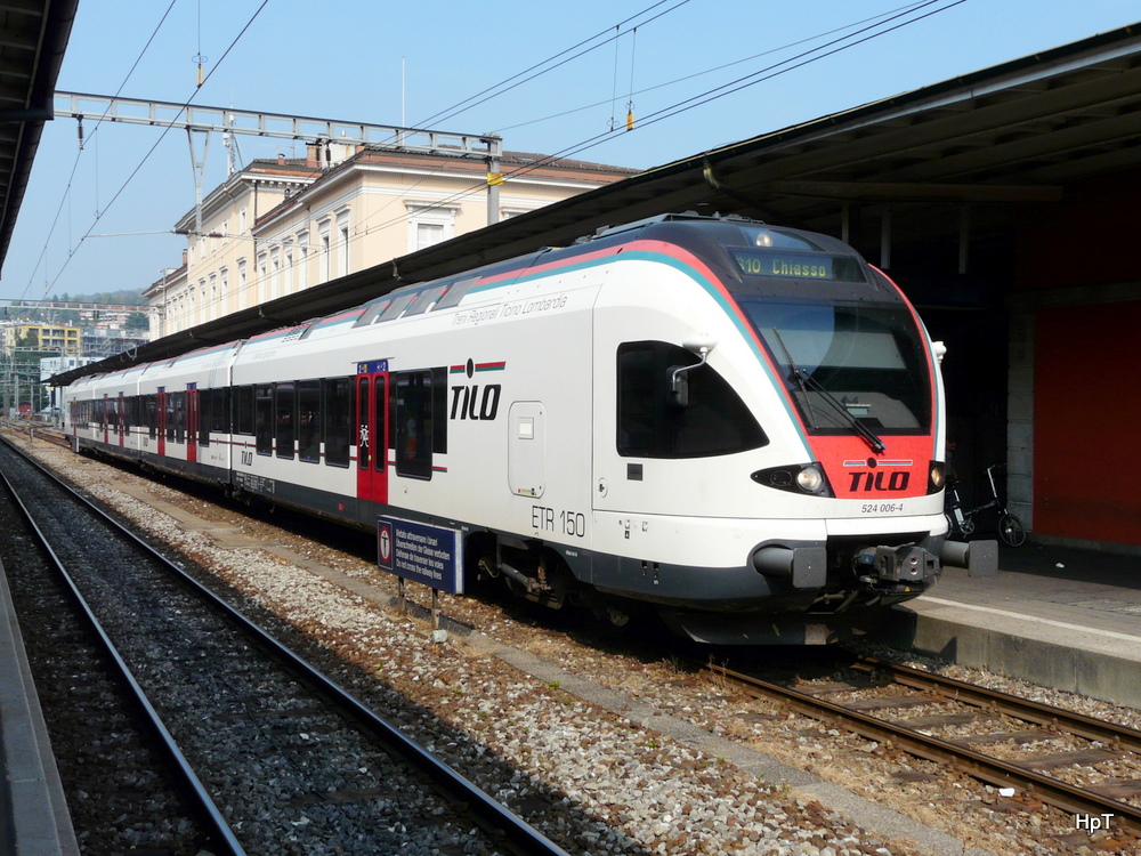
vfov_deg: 37.7
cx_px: 570
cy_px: 428
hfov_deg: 49.0
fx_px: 1253
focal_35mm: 38
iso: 100
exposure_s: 1/400
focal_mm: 6.3
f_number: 5.6
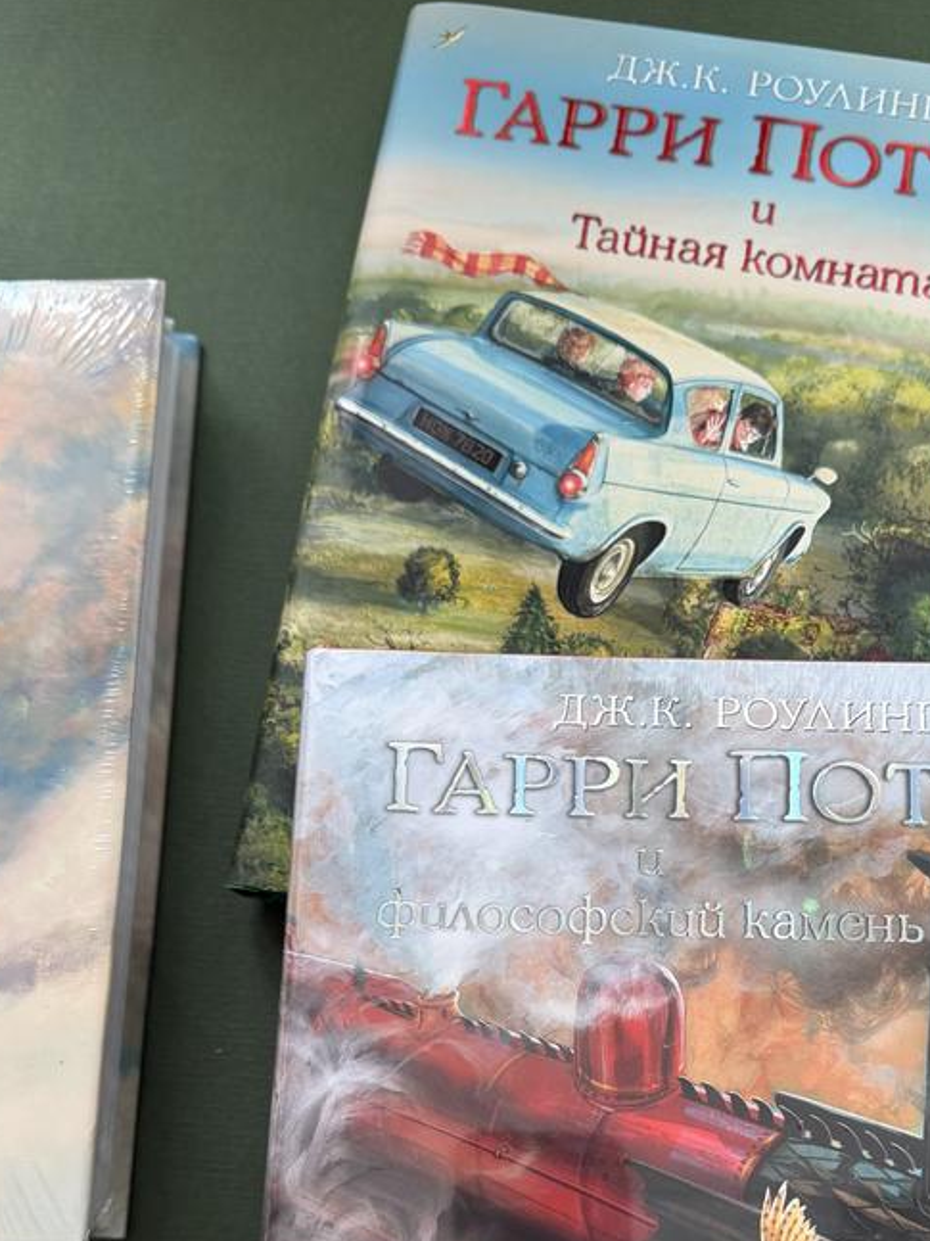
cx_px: 617
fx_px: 1362
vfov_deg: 47.6
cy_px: 892
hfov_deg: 37.3
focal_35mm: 38
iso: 200
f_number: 1.78
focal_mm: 6.76
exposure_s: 1/78
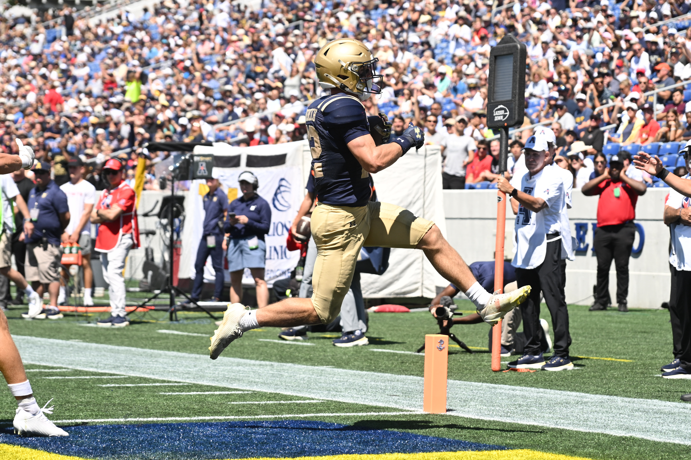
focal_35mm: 144
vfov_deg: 9.5
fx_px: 2763
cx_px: 346
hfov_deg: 14.3
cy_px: 230
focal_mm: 96
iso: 250
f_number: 4
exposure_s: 1/2000
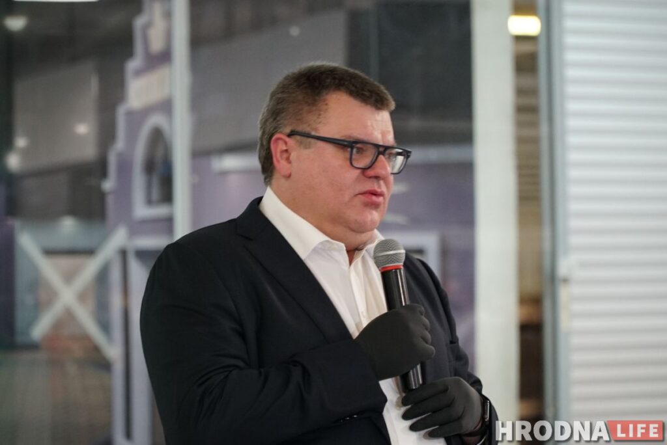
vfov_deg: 8.8
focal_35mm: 157
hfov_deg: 13.1
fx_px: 2910
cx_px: 334
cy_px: 222
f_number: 4
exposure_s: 1/60
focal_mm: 105
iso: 2000
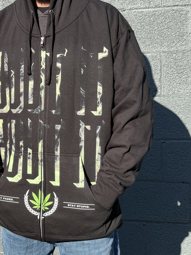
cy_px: 128
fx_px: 478
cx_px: 35
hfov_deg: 22.3
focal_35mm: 65
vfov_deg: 29.8
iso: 64
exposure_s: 1/2252
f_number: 1.78
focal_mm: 6.86
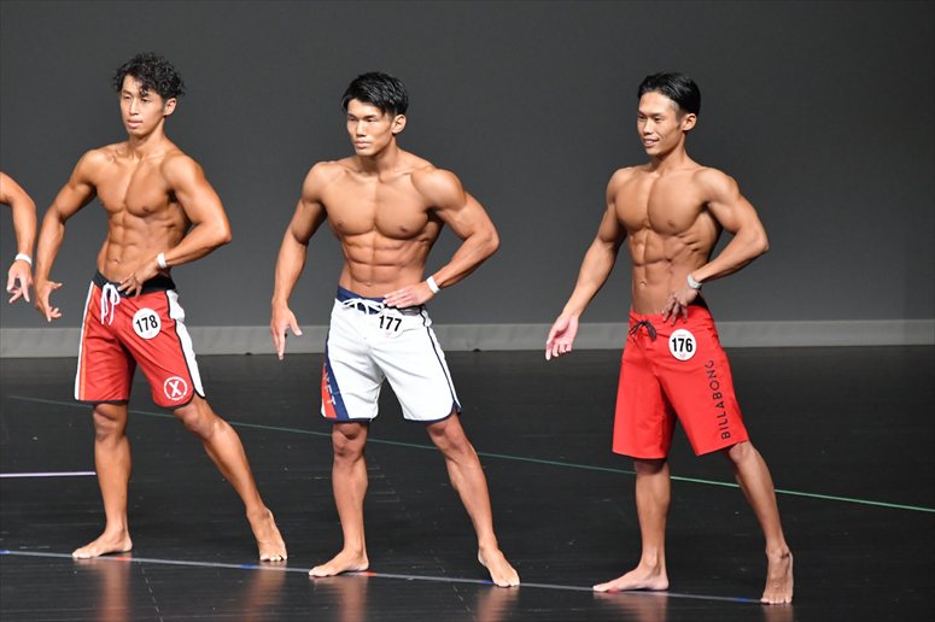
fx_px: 8177
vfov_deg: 4.4
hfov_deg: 6.5
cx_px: 468
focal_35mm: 315
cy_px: 311
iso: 5600
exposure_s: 1/400
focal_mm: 210
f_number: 5.6
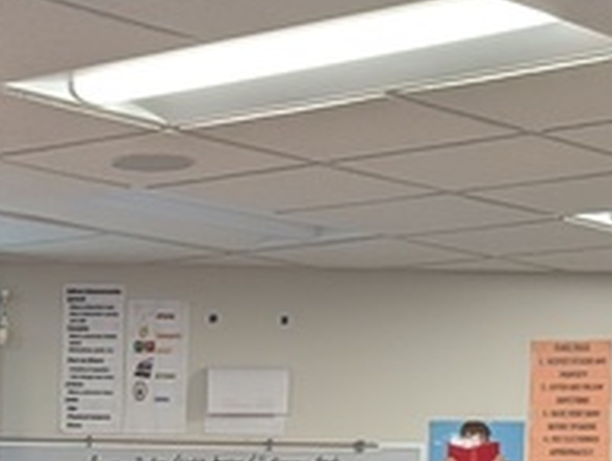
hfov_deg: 15.0
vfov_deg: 11.2
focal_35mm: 127
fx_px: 2248
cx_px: -98
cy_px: 718
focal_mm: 6.81
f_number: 1.85
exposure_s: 1/151
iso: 97
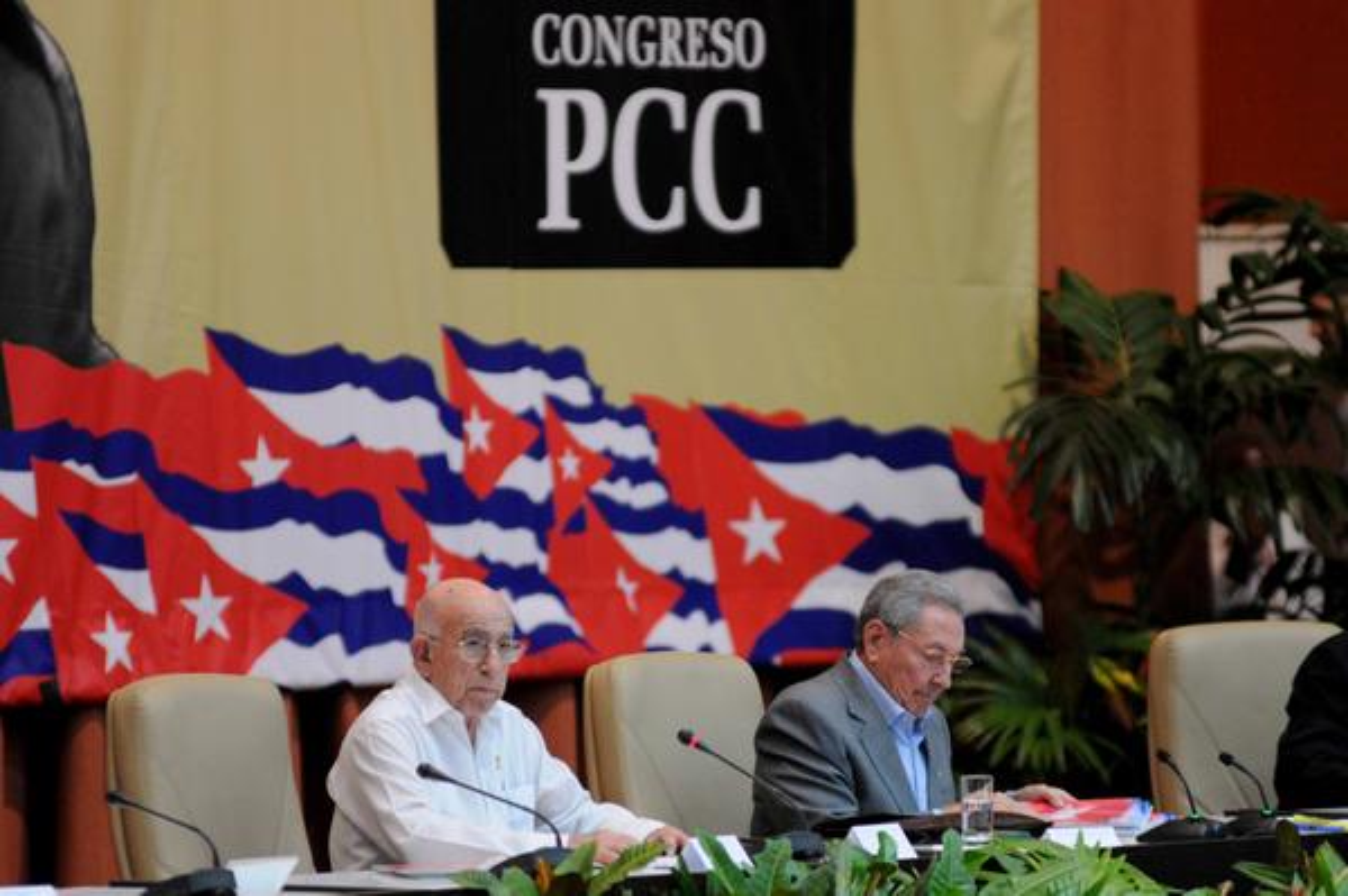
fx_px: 11224
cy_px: 448
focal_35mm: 300
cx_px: 674
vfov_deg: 4.6
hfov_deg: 6.9
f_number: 2.8
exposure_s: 1/125
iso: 1600
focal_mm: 200
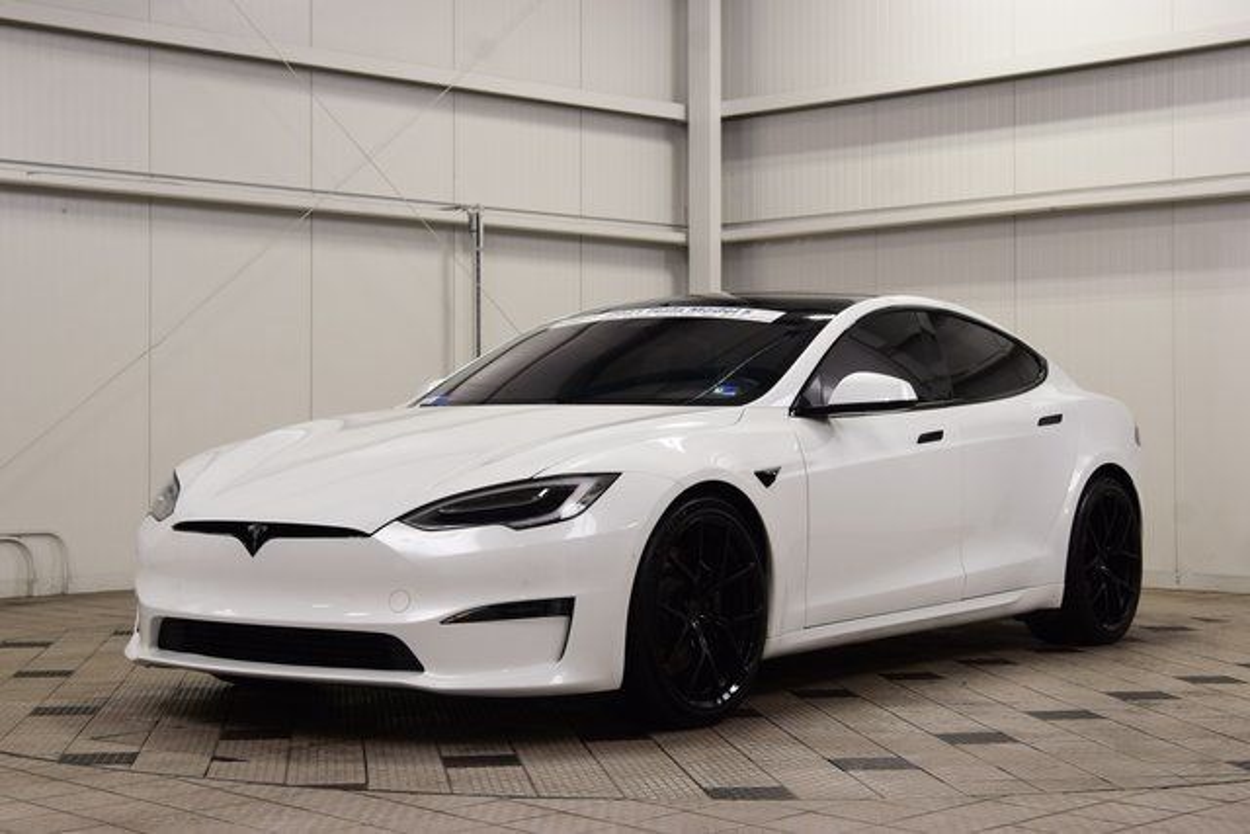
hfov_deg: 33.4
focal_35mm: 60
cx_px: 625
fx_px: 2084
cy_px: 417
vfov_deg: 22.6
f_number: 7.1
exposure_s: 1/30
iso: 400
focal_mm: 40
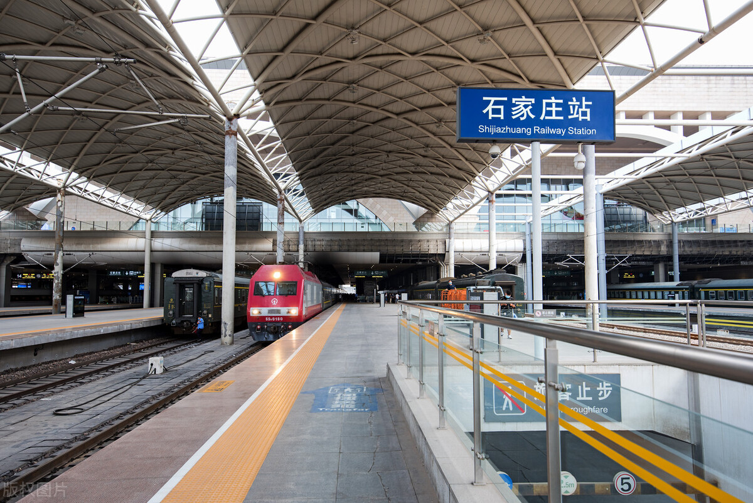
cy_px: 252
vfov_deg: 49.6
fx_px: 544
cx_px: 376
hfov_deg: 69.4
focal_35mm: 26
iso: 200
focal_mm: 26
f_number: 4.5
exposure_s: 1/60
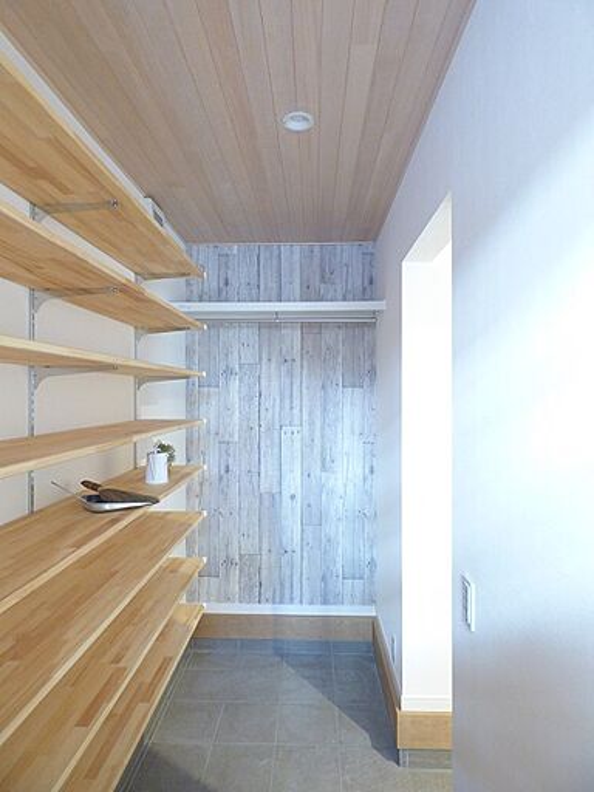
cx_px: 297
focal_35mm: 20
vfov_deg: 81.7
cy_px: 396
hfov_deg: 66.0
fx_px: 458
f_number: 2.8
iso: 400
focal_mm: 3.58
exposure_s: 1/5
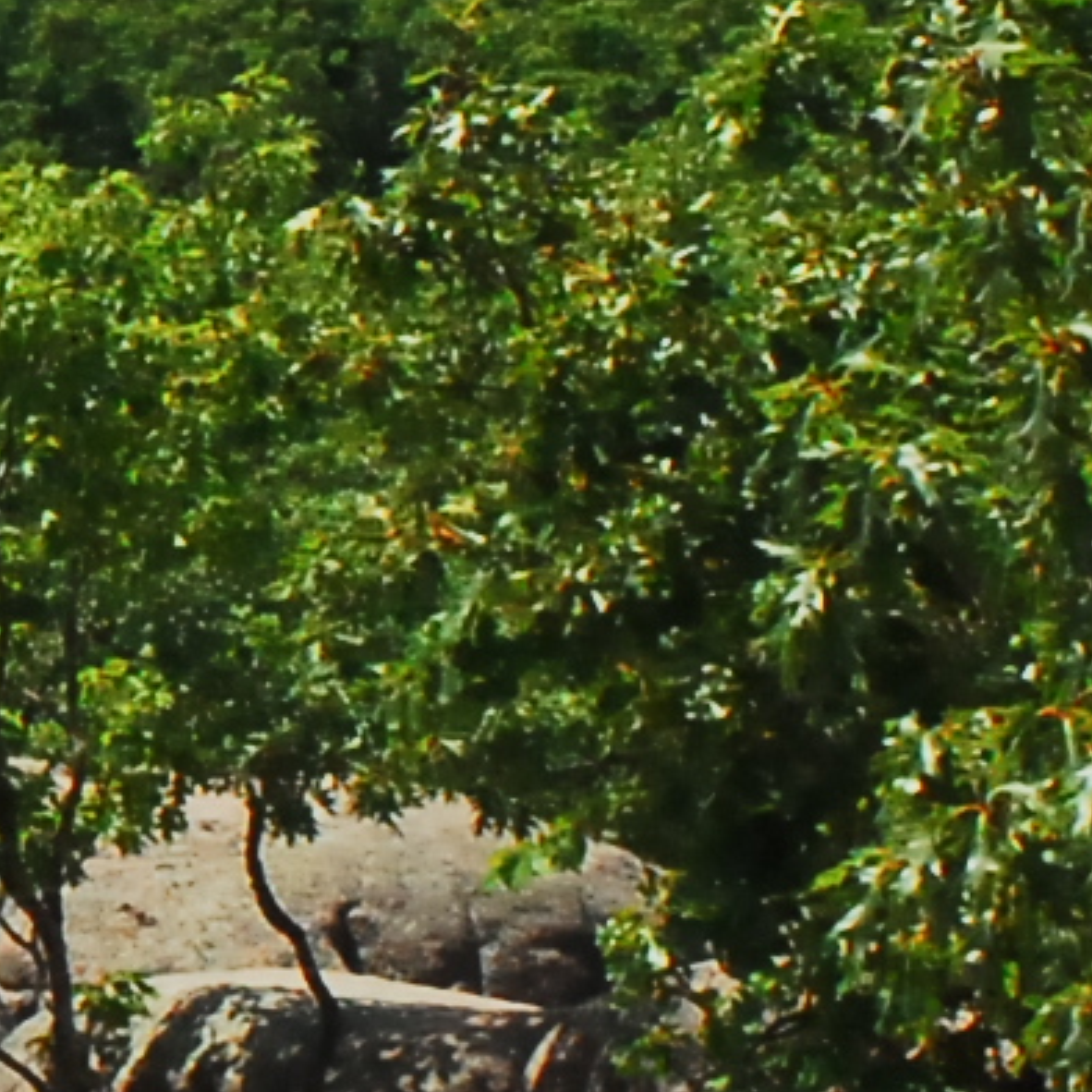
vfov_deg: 6.6
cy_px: 158
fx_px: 9387
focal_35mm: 263
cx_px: -1680
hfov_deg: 6.3
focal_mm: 28
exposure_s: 1/500
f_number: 16
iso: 900
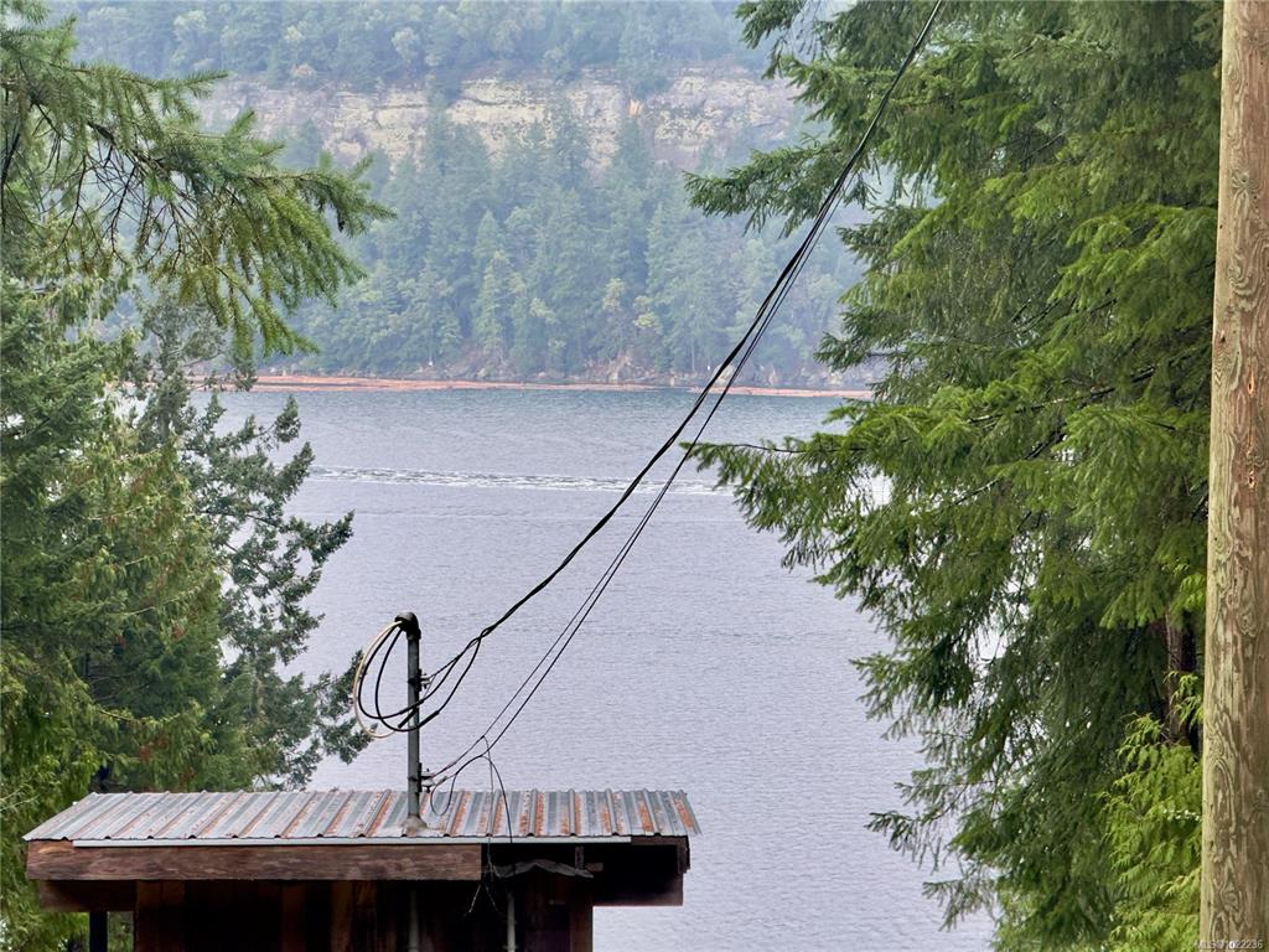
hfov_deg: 16.4
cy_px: 476
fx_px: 4399
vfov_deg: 12.3
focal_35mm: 120
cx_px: 634
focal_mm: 15.66
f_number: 2.8
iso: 80
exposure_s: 1/99
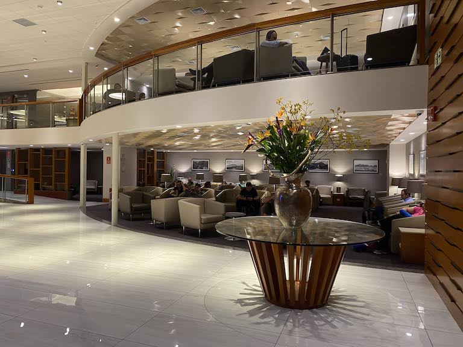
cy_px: 174
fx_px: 348
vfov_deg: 53.1
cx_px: 232
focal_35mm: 26
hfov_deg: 67.3
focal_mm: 4.25
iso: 250
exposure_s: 1/60
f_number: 1.8
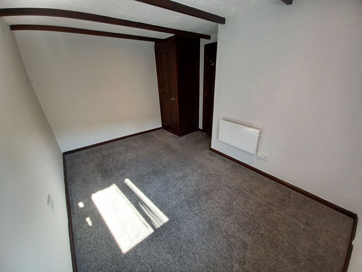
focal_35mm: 13
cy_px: 136
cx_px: 181
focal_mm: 1.42
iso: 80
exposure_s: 1/50
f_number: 2.2
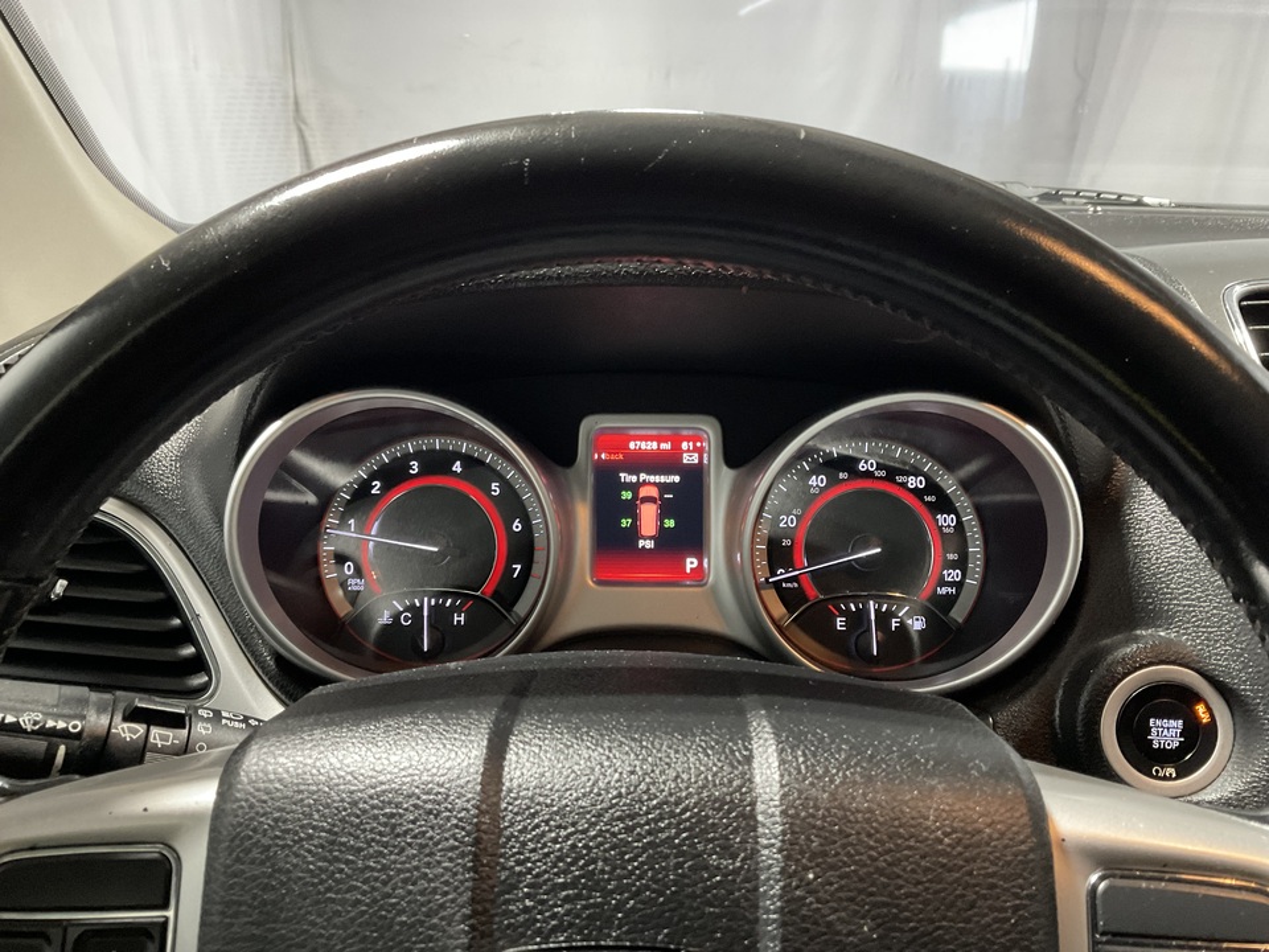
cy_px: 476
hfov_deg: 61.7
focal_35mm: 29
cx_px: 634
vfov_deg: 48.2
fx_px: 1063
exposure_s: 1/50
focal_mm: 3
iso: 250
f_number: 1.8
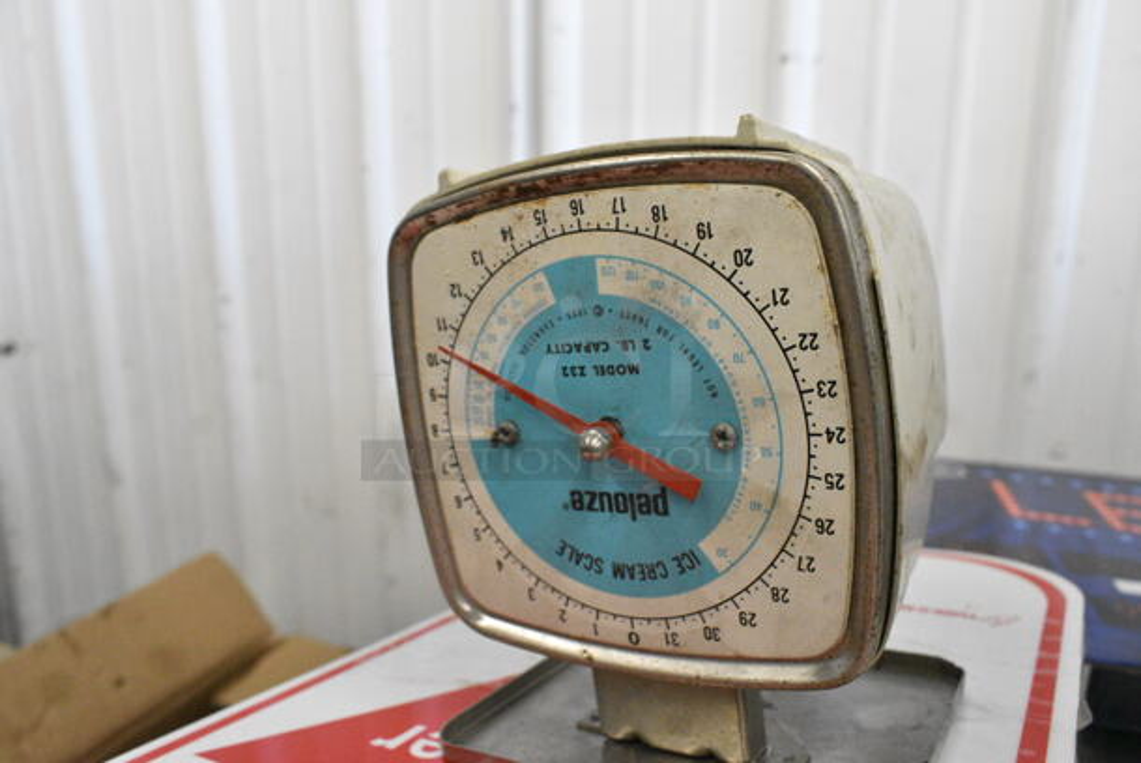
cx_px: 570
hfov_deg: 67.3
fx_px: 857
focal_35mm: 27
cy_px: 382
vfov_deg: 48.0
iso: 6400
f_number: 8
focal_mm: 18
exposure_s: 1/250
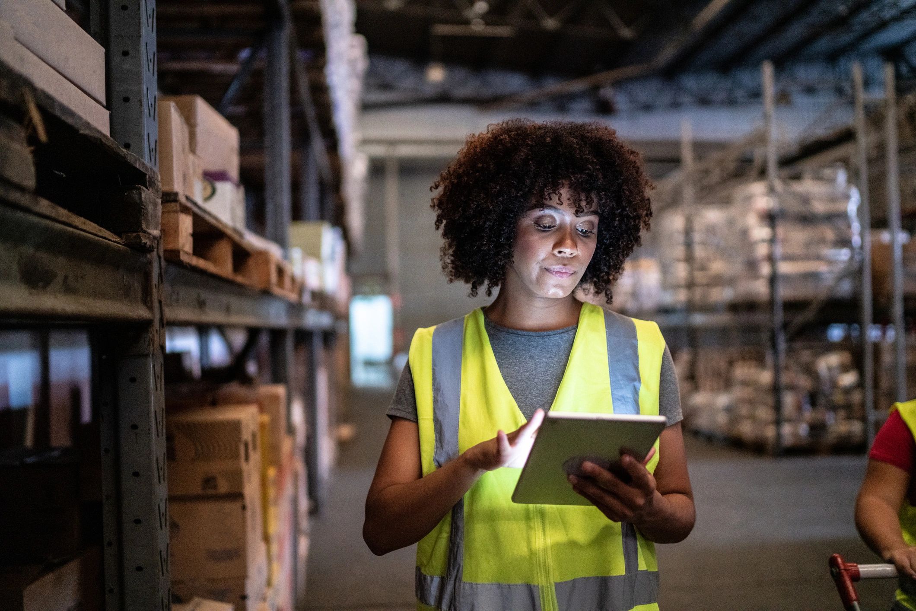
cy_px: 306
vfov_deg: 37.9
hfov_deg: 54.4
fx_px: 891
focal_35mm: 35
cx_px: 458
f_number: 1.4
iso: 3200
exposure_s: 1/400
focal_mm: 35
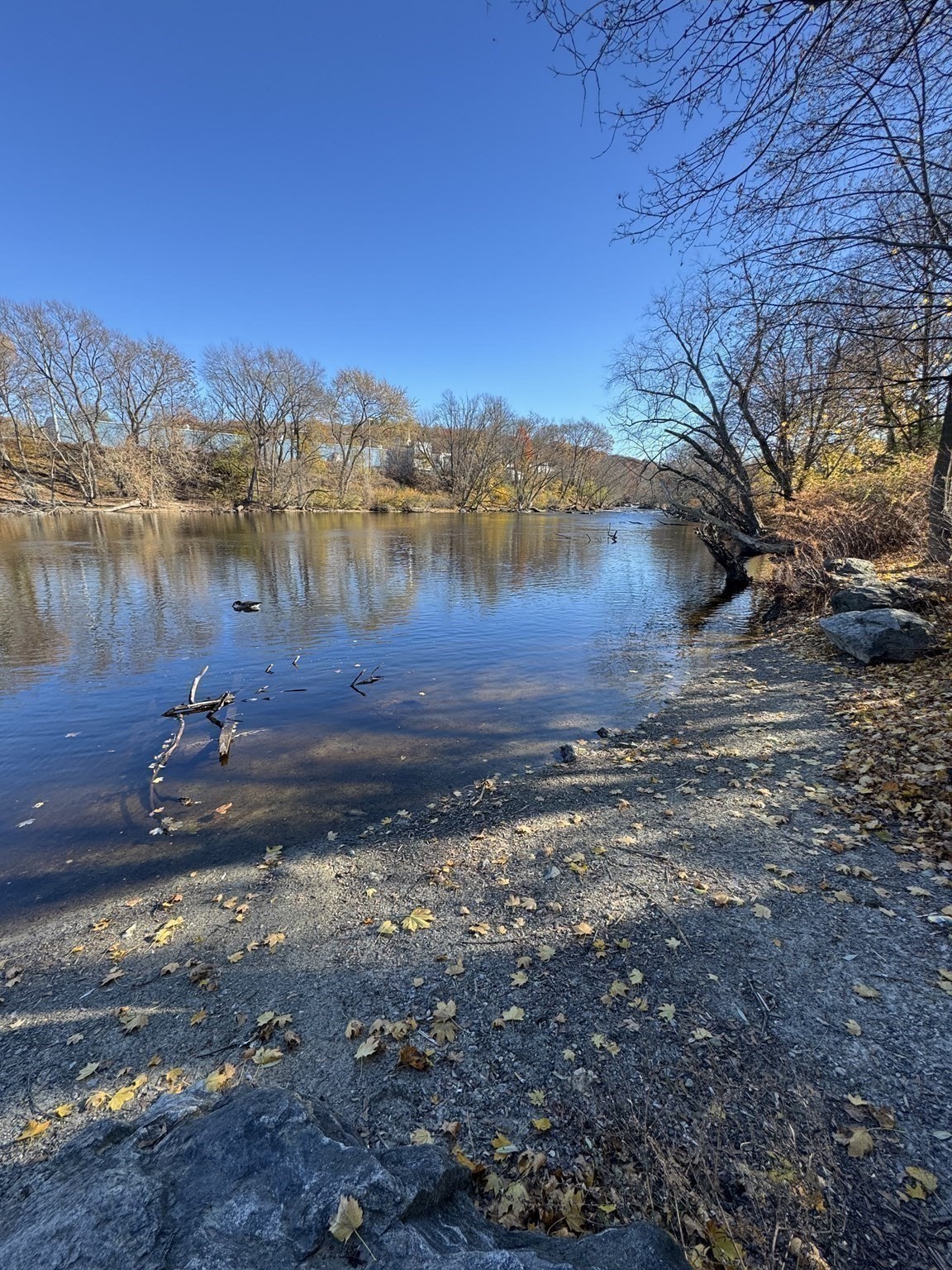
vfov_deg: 102.1
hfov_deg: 85.7
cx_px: 476
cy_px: 635
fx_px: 513
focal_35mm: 14
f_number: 2.2
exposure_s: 1/462
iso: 40
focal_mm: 2.22
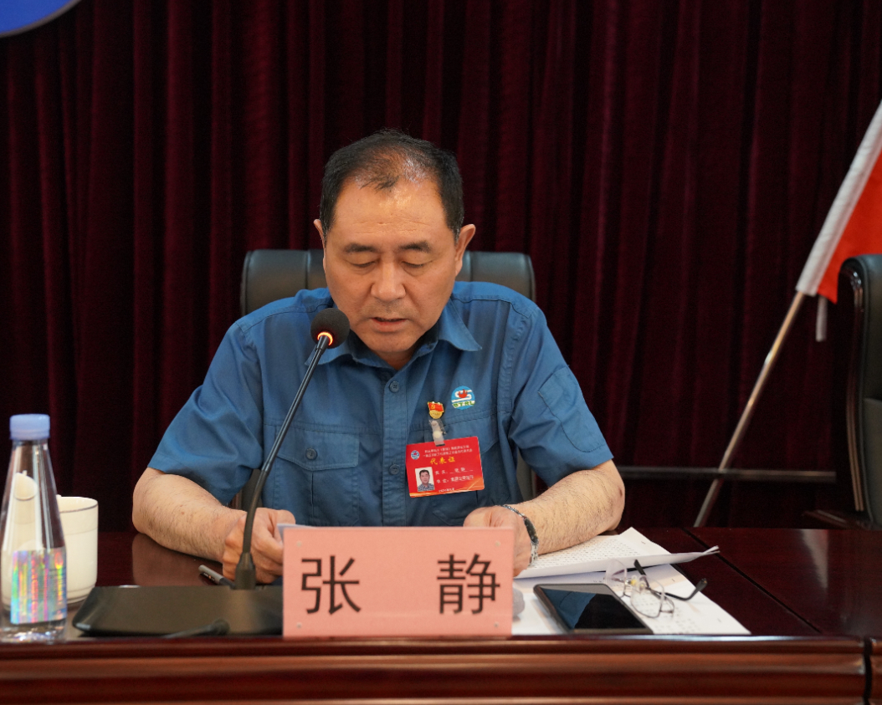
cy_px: 353
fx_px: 1279
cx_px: 411
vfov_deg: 30.8
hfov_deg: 38.0
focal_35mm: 49
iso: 5000
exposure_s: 1/160
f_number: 4
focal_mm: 43
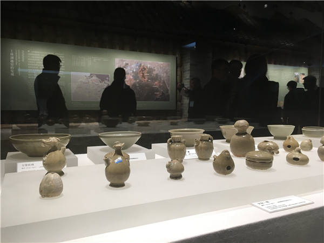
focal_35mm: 29
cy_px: 122
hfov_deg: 61.7
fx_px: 271
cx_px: 162
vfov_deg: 48.2
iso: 50
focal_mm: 4.15
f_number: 2.2
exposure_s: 1/33
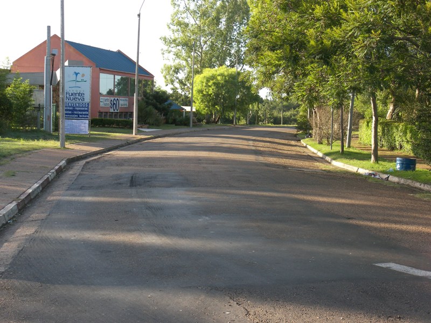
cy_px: 162
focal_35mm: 71
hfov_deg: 27.4
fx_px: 884
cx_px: 216
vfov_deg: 20.7
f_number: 4
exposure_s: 1/320
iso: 100
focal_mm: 15
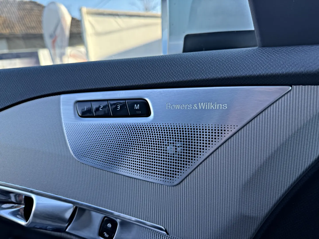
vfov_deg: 56.8
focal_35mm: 24
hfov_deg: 71.6
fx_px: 221
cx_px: 160
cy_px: 120
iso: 64
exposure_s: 1/183
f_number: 1.78
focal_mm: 6.76
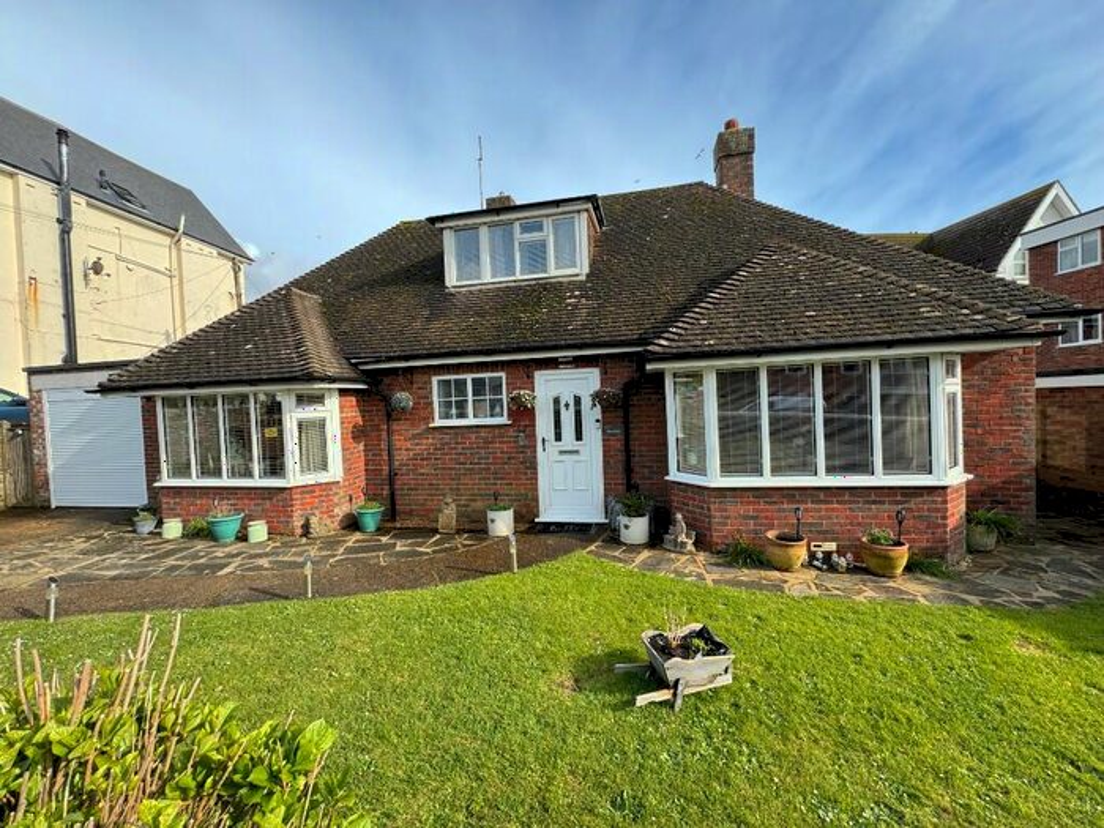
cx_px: 552
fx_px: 446
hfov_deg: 102.1
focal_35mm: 14
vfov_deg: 85.7
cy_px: 414
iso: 40
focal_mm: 2.22
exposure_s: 1/381
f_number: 2.2
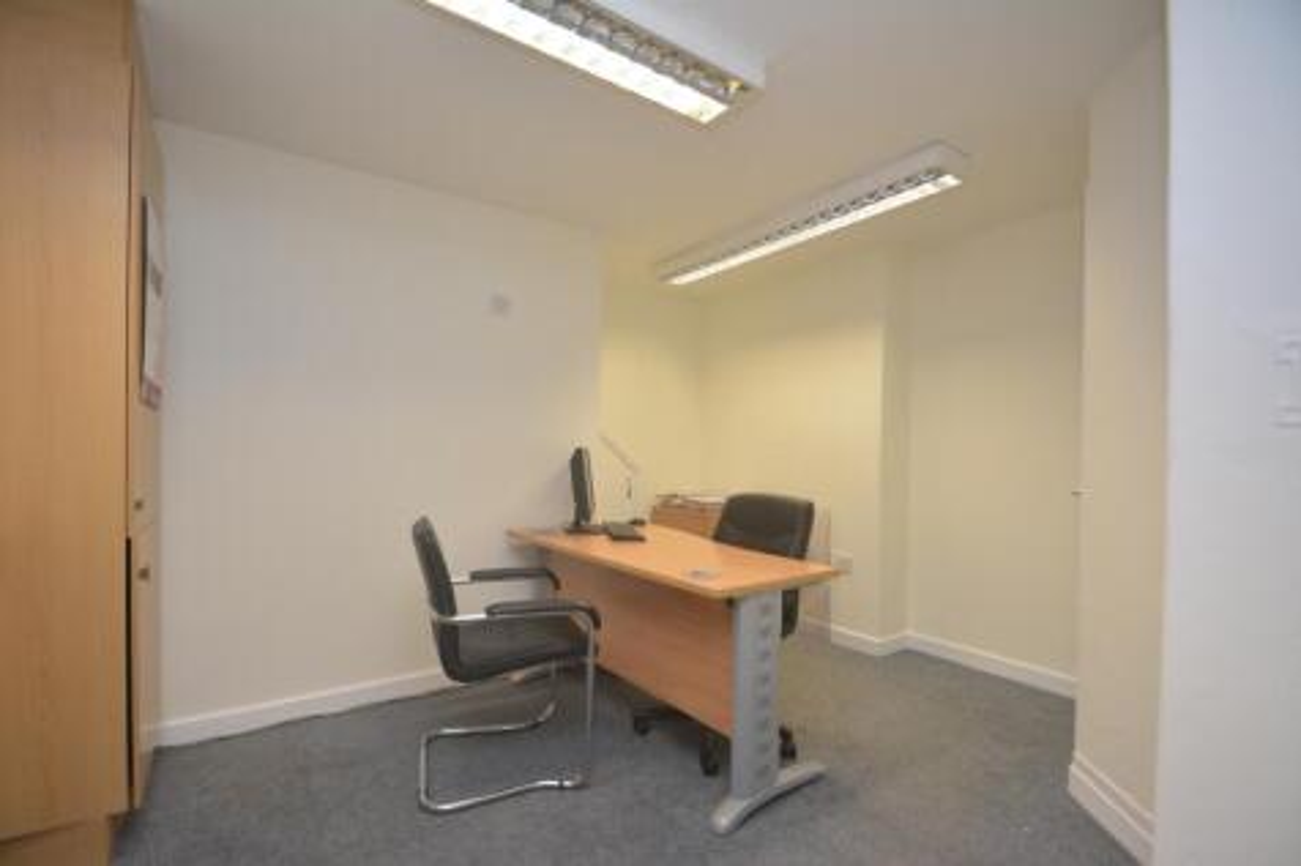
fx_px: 542
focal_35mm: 15
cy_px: 433
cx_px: 650
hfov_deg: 100.4
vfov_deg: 77.3
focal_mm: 10
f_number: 4
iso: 320
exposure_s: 1/60
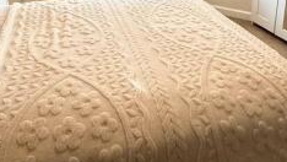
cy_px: -35
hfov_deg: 52.7
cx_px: 156
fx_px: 289
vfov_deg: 27.3
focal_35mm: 38
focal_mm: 2.22
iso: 400
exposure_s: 1/50
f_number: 2.2
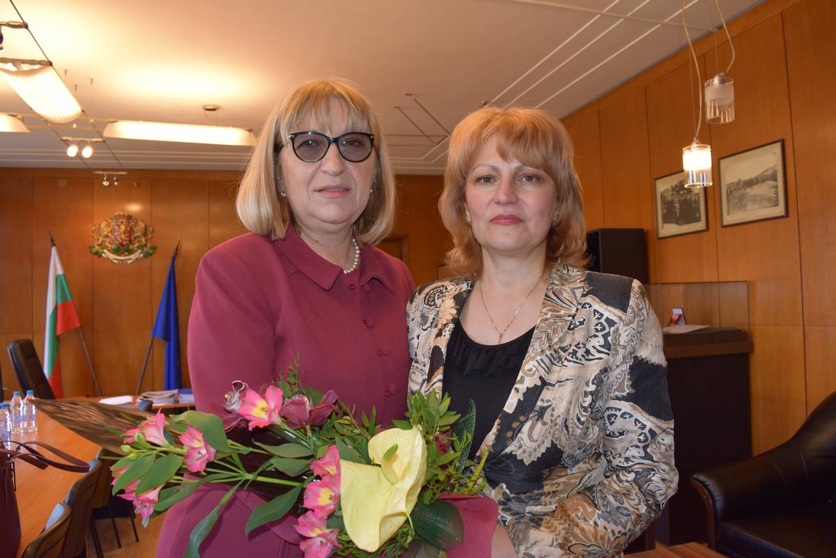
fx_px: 627
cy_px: 279
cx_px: 418
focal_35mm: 27
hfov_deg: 67.4
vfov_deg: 48.0
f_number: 5
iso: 800
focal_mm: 18
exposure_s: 1/100
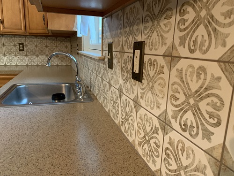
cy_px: 88
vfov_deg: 53.1
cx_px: 117
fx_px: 176
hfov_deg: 67.3
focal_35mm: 26
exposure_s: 1/40
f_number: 1.8
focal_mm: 4.25
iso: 400
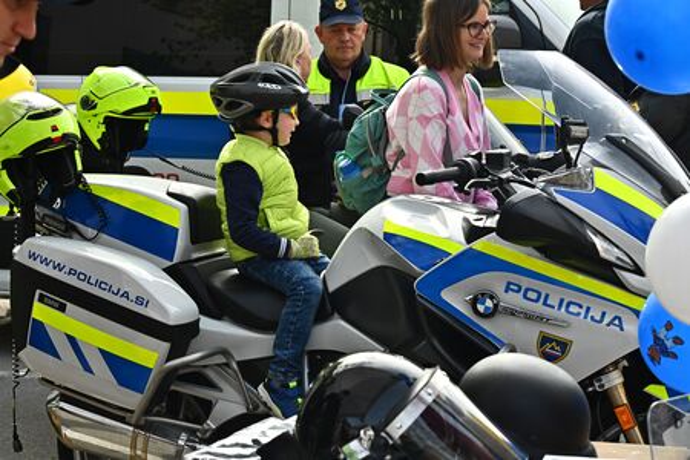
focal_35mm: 86
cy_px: 230
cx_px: 345
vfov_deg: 15.9
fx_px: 1648
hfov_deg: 23.6
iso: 1600
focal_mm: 86
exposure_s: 1/1250
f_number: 10
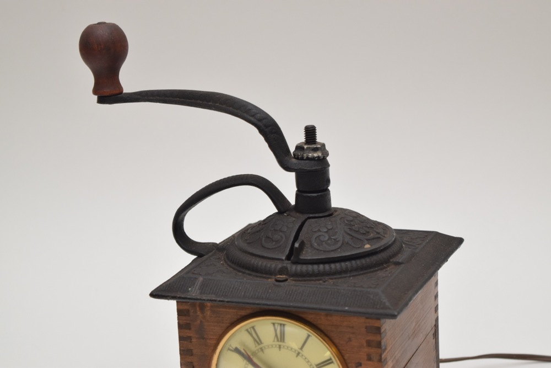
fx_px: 1263
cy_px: 184
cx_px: 276
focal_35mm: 82
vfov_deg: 16.6
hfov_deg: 24.6
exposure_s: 1/100
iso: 800
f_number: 5.6
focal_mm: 55
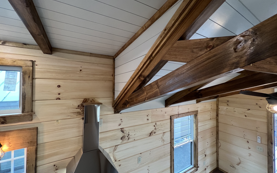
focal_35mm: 14
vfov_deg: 78.6
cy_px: 85
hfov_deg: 105.3
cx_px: 140
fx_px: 106
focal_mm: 1.57
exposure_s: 1/60
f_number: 1.8
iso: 200
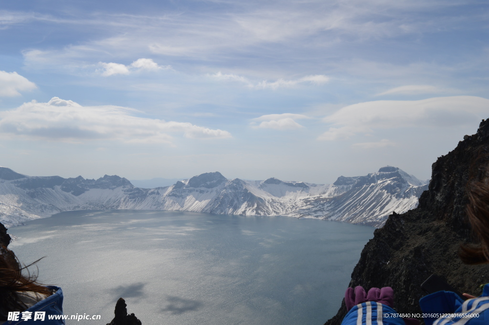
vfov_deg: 43.5
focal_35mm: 30
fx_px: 407
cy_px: 162
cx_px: 244
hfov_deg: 62.0
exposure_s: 1/500
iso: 100
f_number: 11
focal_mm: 20
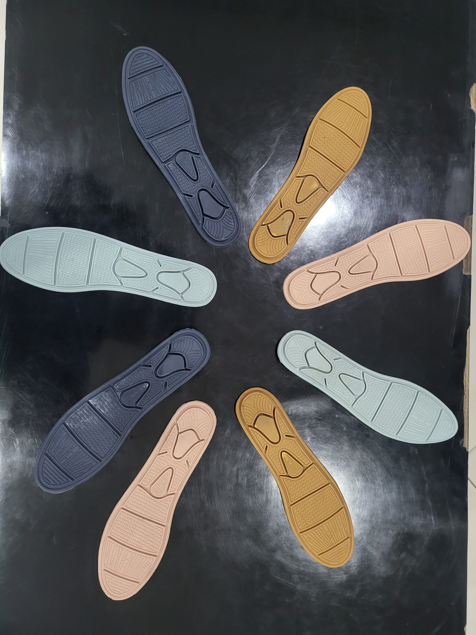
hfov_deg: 56.8
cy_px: 318
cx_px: 238
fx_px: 440
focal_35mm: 24
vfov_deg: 71.6
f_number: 1.8
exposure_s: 1/25
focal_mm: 5
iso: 640
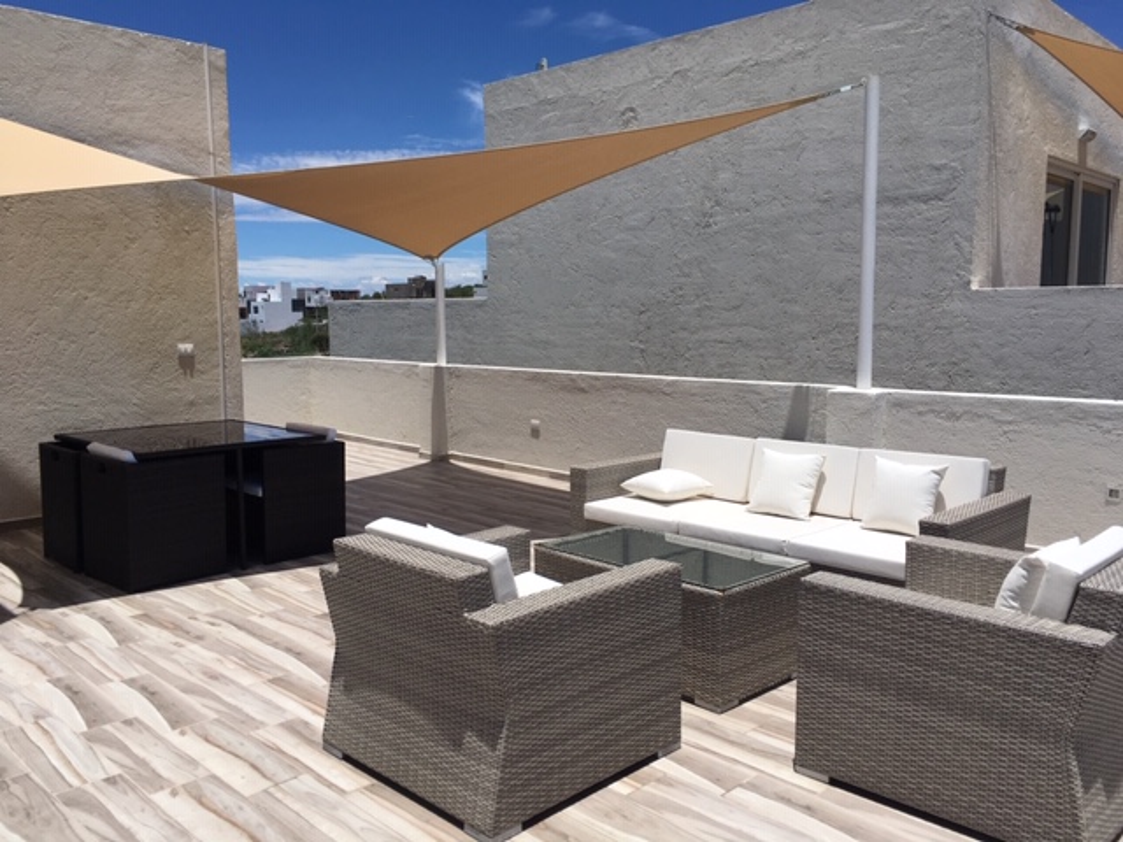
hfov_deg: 61.7
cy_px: 421
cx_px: 562
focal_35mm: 29
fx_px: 941
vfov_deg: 48.2
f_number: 2.2
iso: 25
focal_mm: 4.15
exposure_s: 1/3344
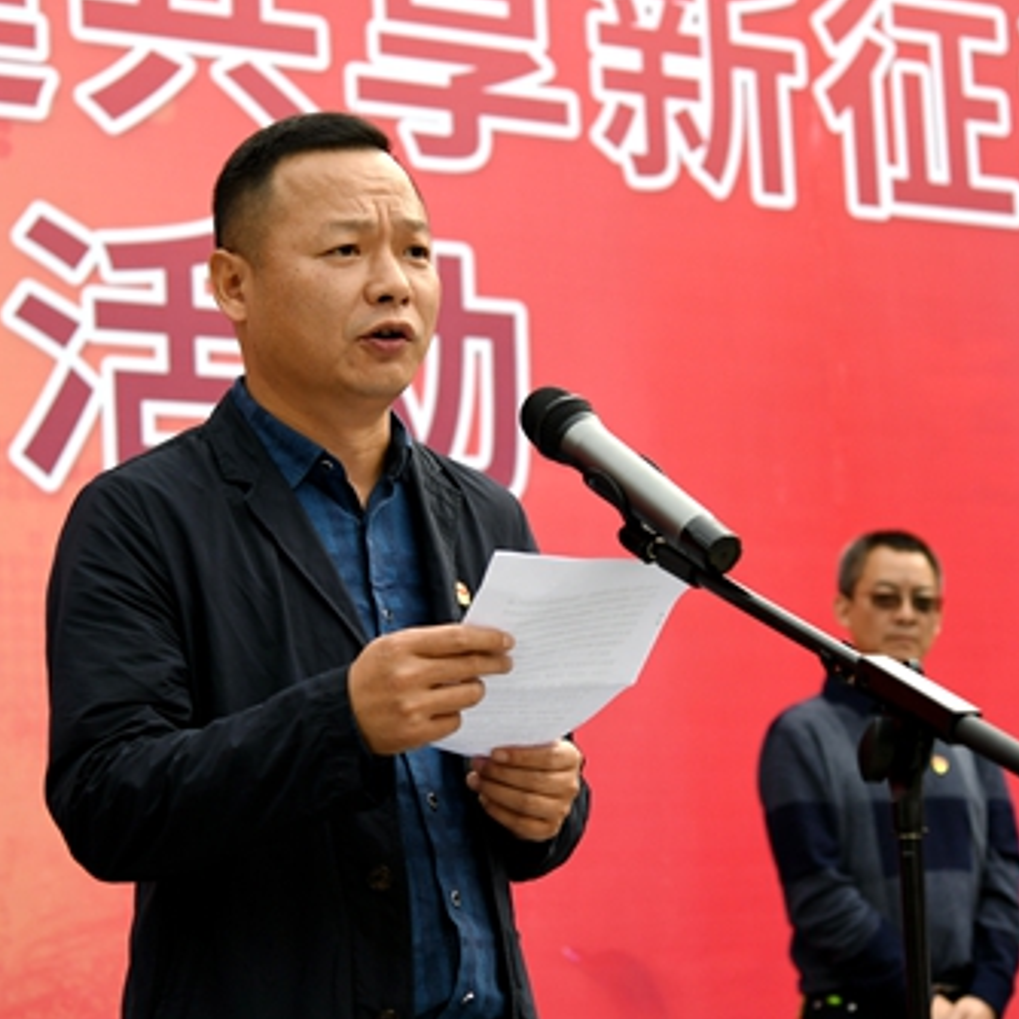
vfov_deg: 17.7
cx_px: 540
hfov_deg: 17.7
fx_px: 3264
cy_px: 569
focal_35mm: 98
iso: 500
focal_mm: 55
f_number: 4
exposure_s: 1/2000
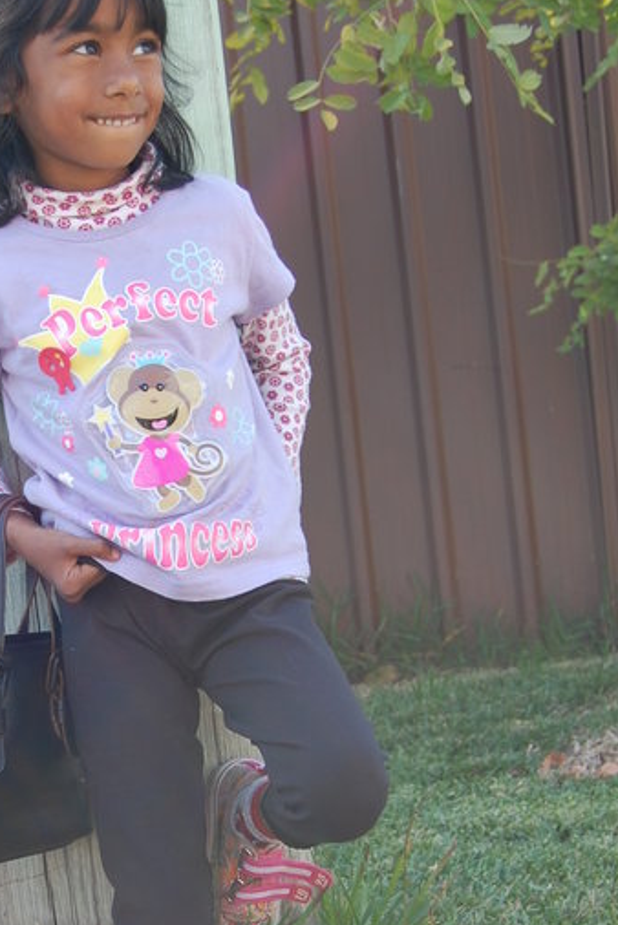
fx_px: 2494
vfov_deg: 20.9
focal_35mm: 97
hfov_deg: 14.0
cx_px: 85
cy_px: 682
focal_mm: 32
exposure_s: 1/125
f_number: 5.6
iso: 200
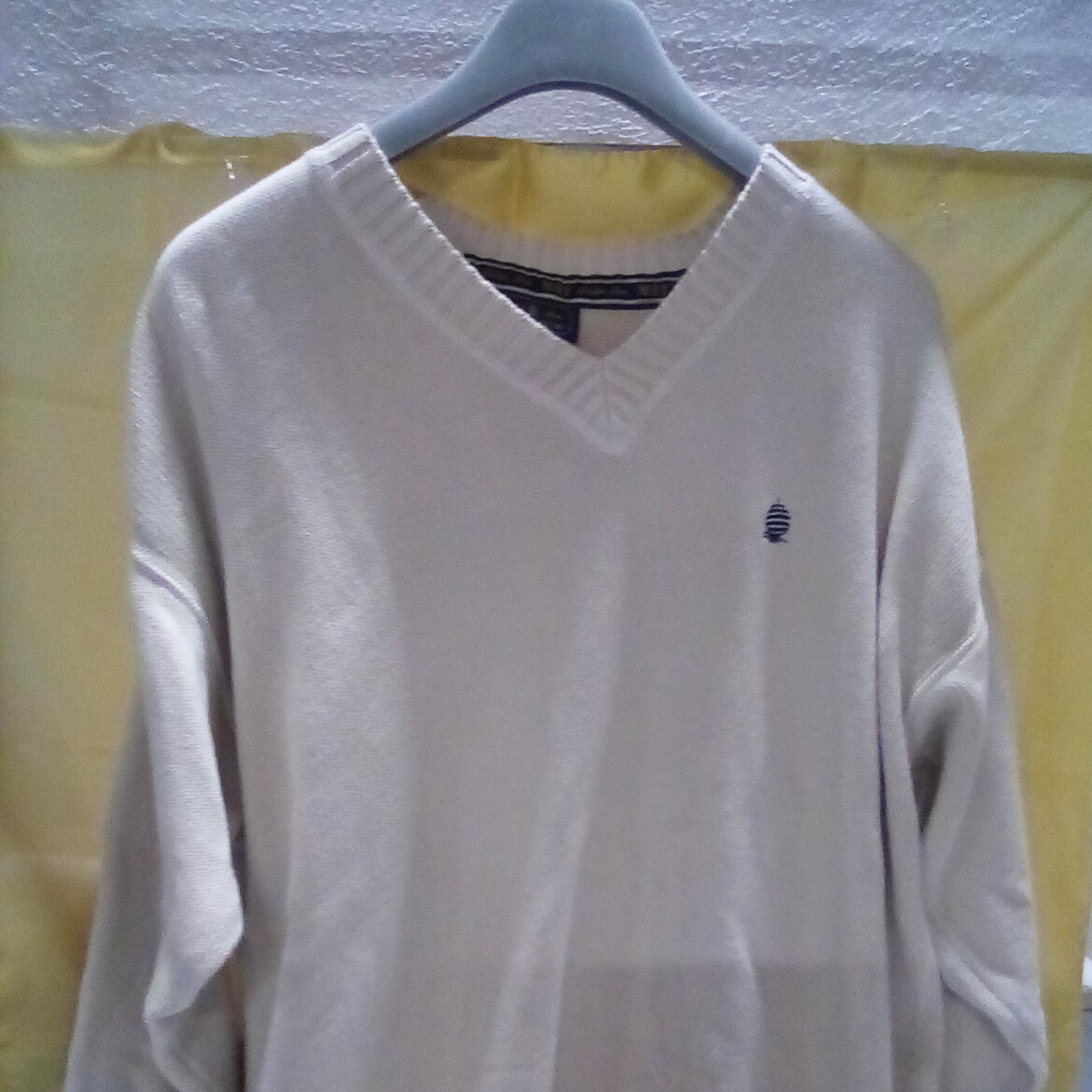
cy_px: 708
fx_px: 1213
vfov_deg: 47.8
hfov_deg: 48.4
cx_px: 561
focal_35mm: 34
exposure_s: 1/25
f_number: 2.2
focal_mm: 2.27
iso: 233
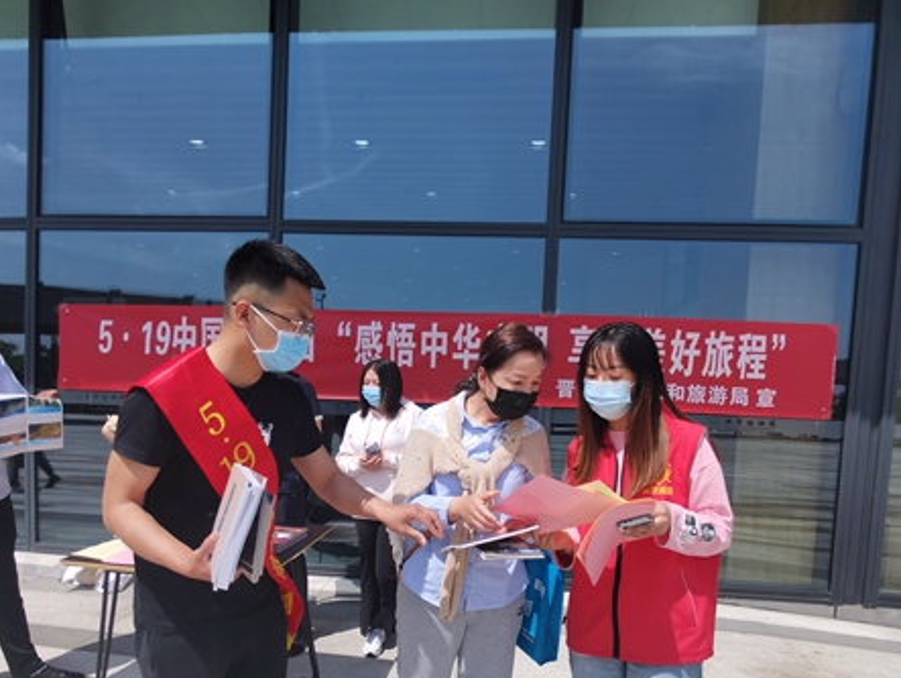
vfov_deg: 58.0
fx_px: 599
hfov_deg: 73.8
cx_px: 429
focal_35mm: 23
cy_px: 434
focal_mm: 2.2
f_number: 2.2
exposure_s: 1/1479
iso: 50
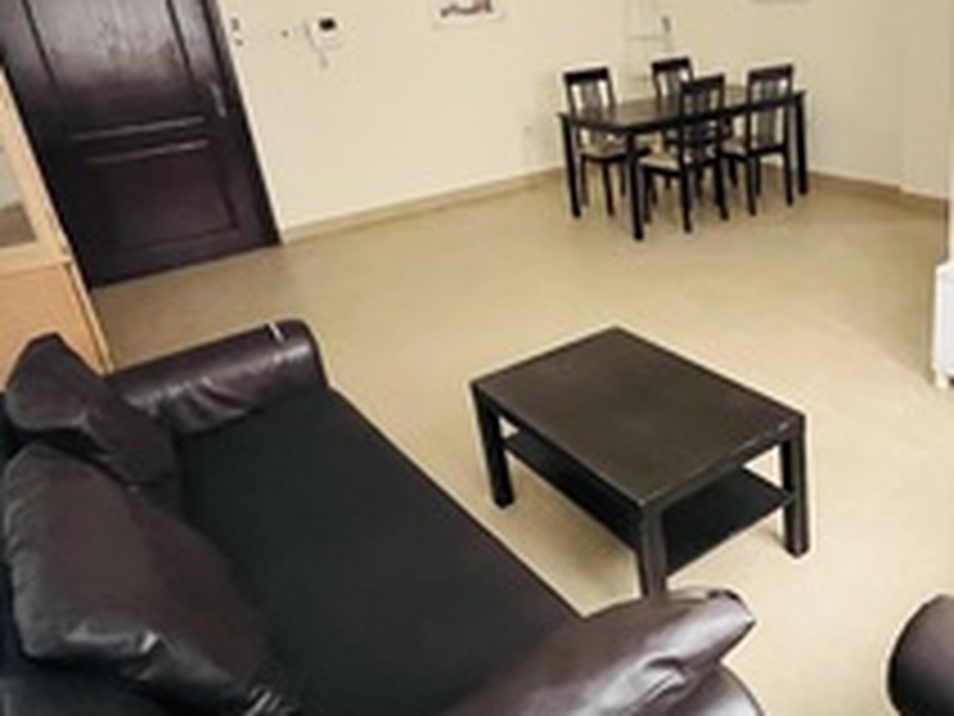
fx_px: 772
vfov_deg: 49.4
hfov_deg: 60.3
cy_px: 286
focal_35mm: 28
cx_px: 704
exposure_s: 1/50
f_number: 1.8
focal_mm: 1.57
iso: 1000
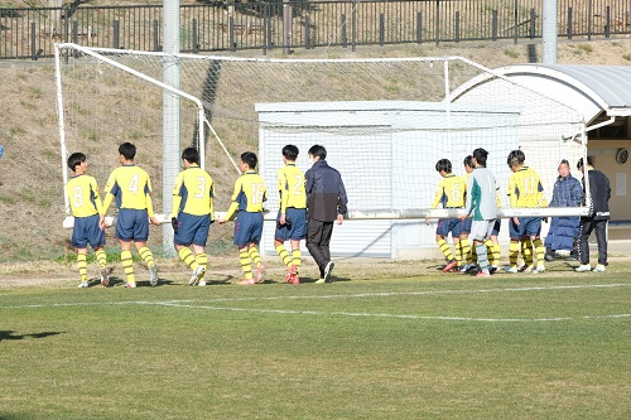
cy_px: 210
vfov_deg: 8.4
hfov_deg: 12.5
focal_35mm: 164
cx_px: 316
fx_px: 2873
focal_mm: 109.5
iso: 400
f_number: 9
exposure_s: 1/500
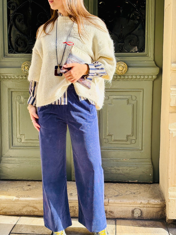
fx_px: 353
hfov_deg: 28.0
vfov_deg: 36.8
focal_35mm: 52
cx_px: 88
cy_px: 118
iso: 32
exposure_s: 1/533
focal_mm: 5.96
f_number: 1.6
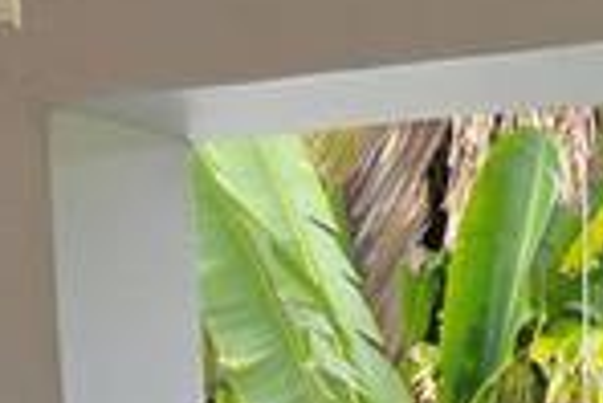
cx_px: 1389
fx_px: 2163
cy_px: 932
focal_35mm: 129
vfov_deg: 9.6
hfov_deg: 12.7
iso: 32
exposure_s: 1/180
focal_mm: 6.3
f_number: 1.7
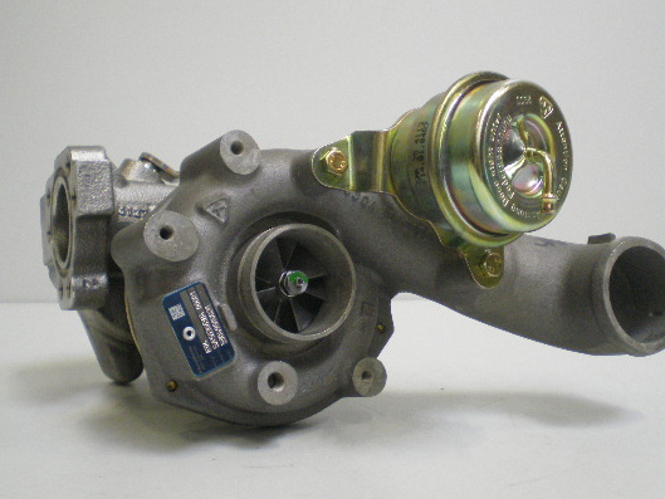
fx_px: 884
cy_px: 214
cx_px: 354
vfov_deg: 31.5
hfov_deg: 41.2
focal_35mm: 46
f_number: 3.1
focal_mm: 6.3
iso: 400
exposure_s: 1/15
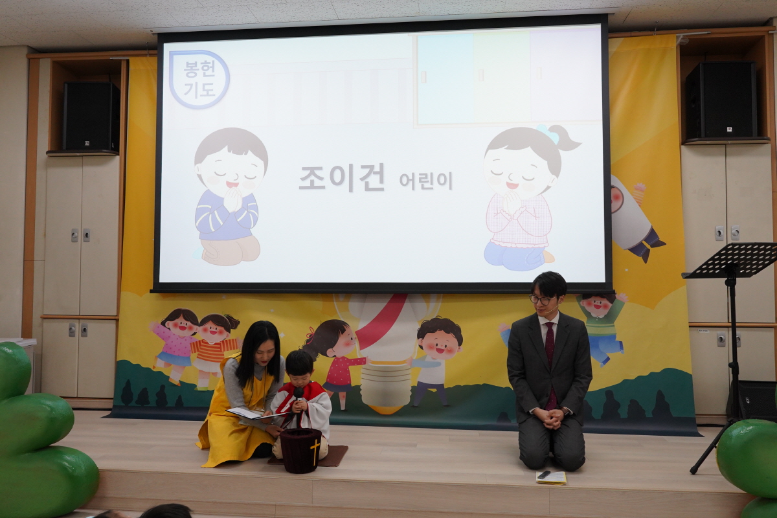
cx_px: 388
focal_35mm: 29
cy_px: 259
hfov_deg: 63.7
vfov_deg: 45.0
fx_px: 626
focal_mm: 29
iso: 2500
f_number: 7.1
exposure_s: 1/160
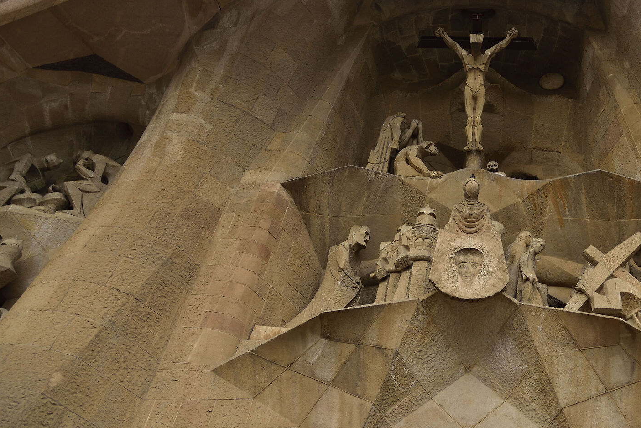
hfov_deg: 46.1
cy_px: 98
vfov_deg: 32.0
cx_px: 462
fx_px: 730
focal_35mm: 41
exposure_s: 1/800
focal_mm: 24
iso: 200
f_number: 4
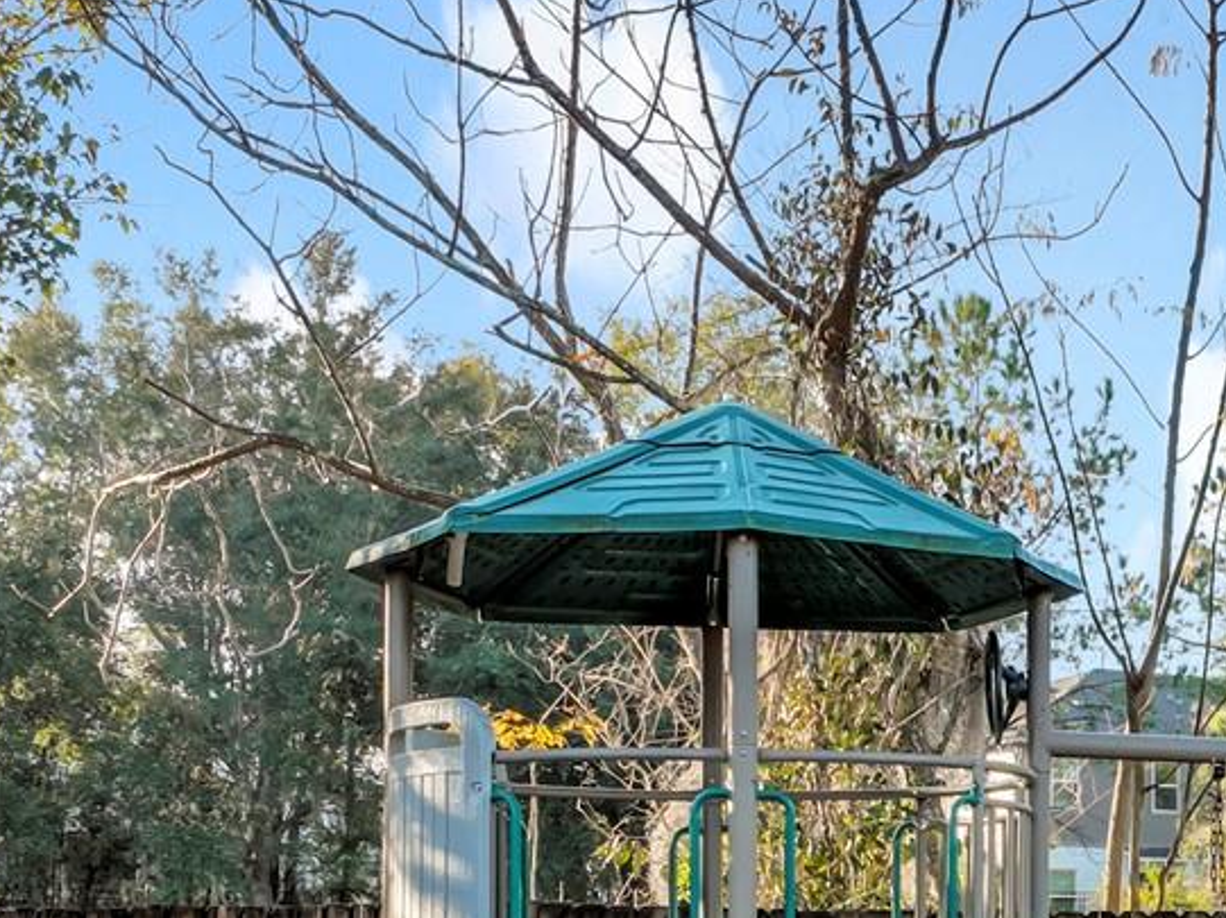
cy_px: 1072
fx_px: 2513
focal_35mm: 71
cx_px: 1240
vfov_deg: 19.6
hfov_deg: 25.9
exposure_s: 1/640
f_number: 2.8
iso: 400
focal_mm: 12.29
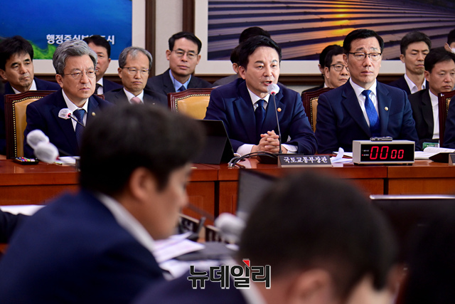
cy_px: 152
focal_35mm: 150
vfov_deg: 9.2
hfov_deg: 13.7
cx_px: 228
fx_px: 1896
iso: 2500
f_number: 5
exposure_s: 1/250
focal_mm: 150
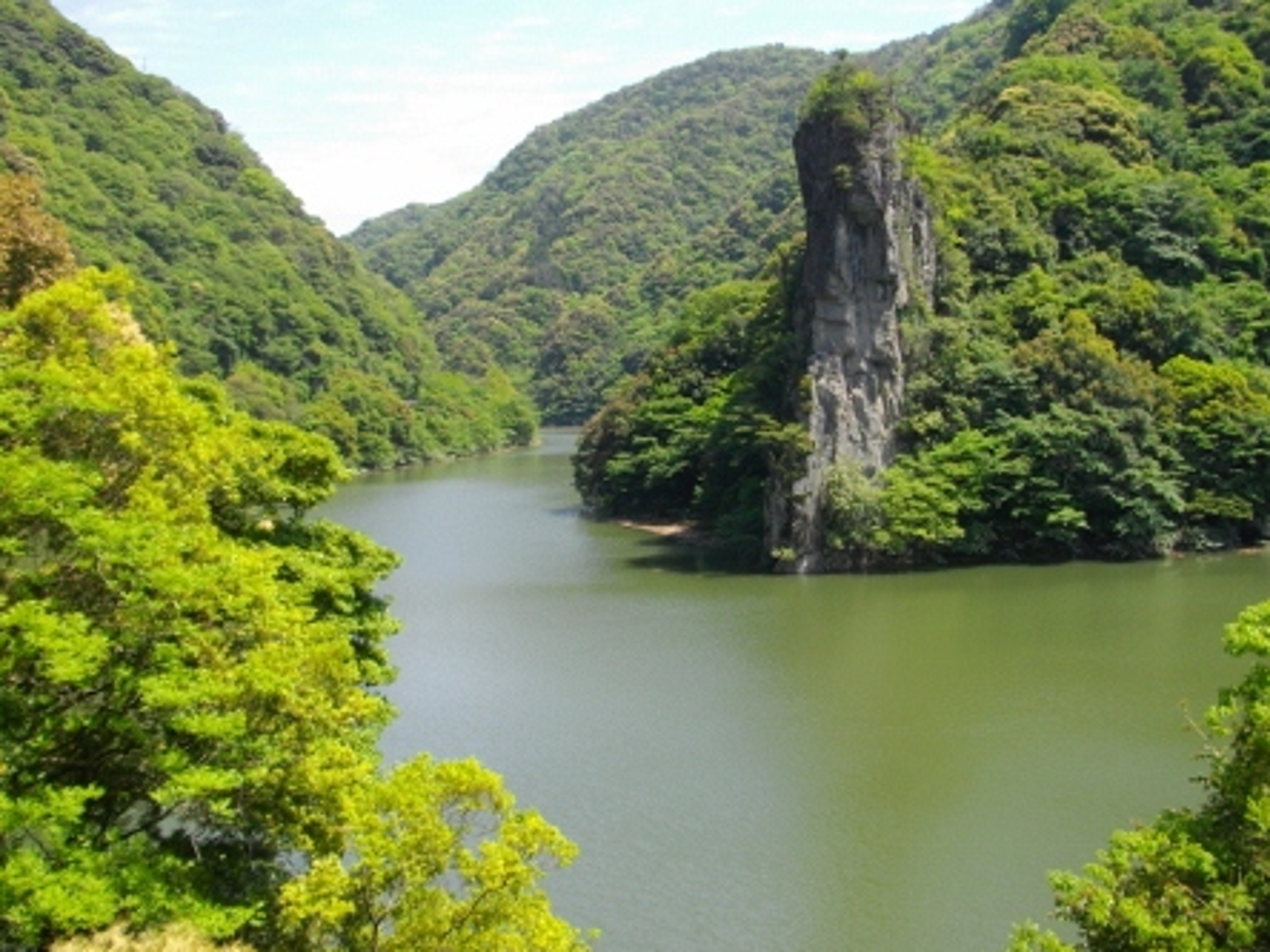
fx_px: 1321
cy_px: 425
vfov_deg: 39.6
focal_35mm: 36
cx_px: 669
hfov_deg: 51.3
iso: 100
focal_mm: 5.7
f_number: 2.9
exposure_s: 1/640
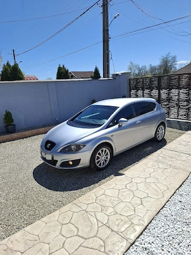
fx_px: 169
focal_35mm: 23
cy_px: 128
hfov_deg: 58.9
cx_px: 96
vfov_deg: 73.9
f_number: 1.8
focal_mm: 5.54
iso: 50
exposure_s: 1/5000
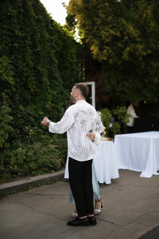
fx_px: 331
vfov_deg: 39.6
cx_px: 80
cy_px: 120
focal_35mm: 50
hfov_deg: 27.0
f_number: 1.4
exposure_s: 1/2500
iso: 200
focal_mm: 50
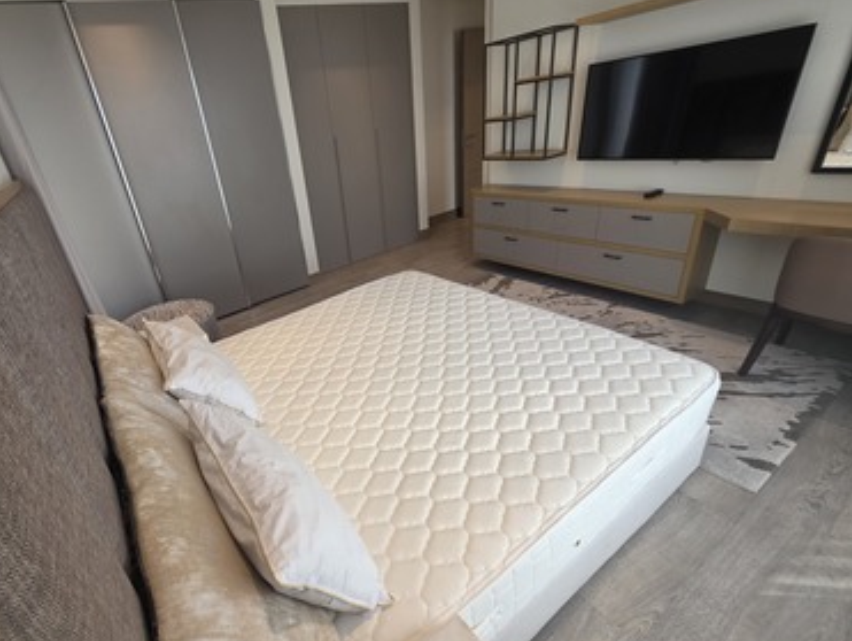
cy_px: 320
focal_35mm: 16
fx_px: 394
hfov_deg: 92.9
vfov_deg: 78.2
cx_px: 330
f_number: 1.9
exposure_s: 1/100
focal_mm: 2.2
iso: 100
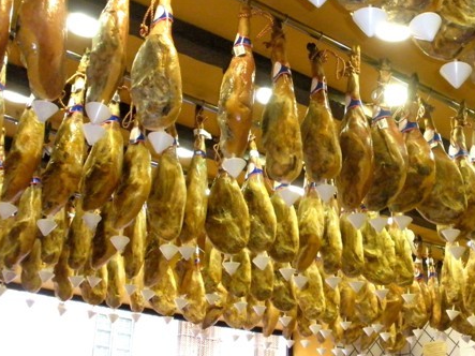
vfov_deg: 27.9
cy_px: 133
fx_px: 713
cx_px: 316
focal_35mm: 52
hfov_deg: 36.5
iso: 800
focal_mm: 6.3
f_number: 3.5
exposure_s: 1/80
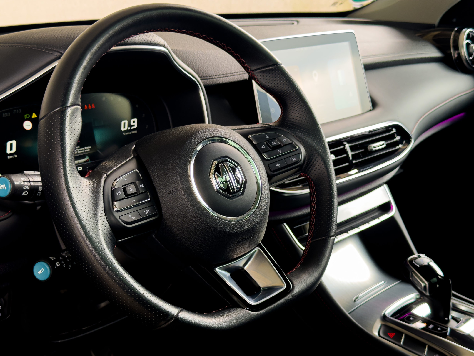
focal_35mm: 48
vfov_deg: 30.3
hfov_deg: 39.7
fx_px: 657
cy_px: 178
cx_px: 237
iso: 80
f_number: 1.8
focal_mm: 6.86
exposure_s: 1/60
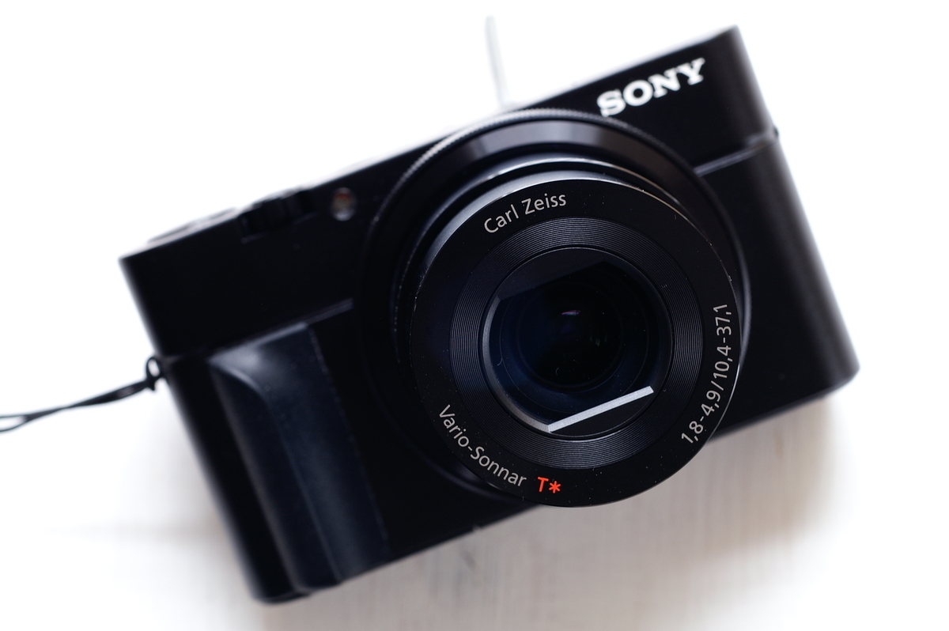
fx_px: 1975
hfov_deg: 27.0
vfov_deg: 18.2
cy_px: 316
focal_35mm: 75
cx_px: 474
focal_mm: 50
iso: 200
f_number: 7.1
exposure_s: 1/4
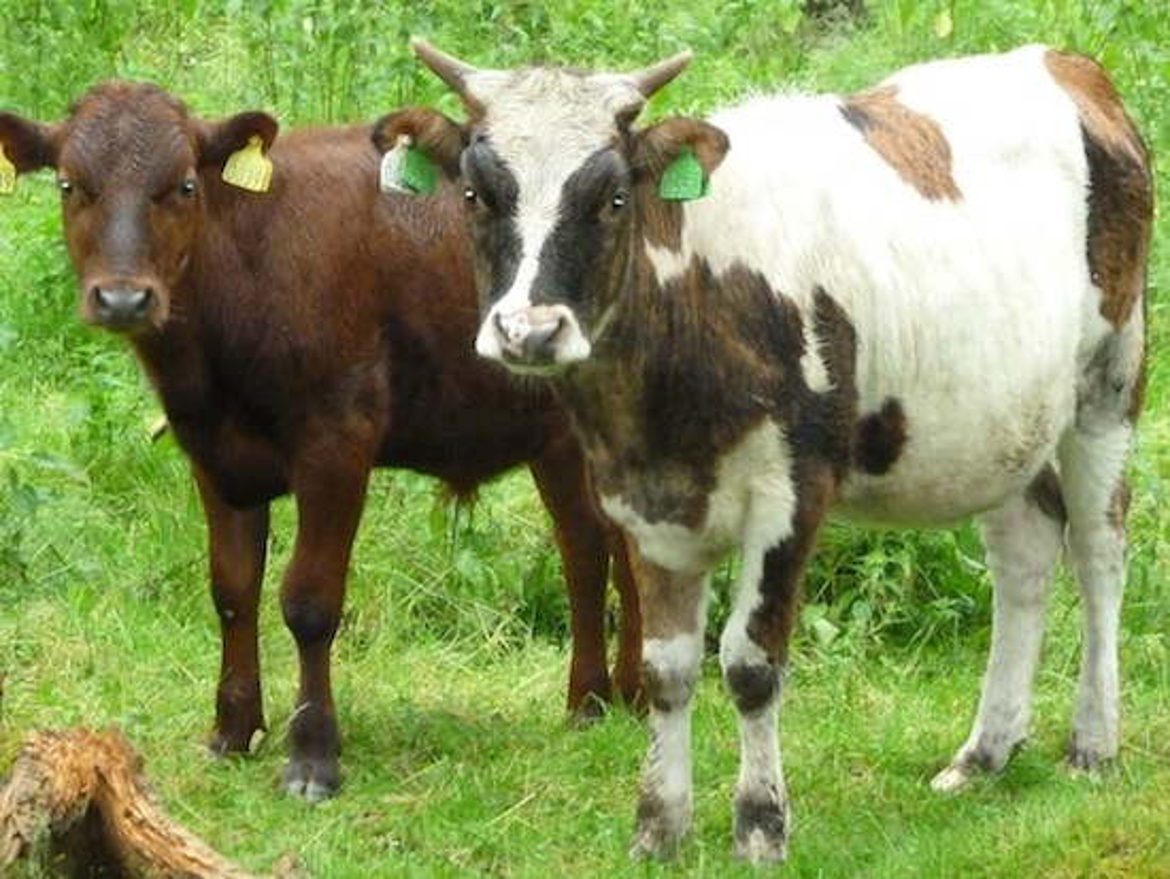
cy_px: 440
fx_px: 4396
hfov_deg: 15.2
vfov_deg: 11.4
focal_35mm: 130
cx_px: 585
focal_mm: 23.3
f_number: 5.5
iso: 800
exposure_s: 1/200
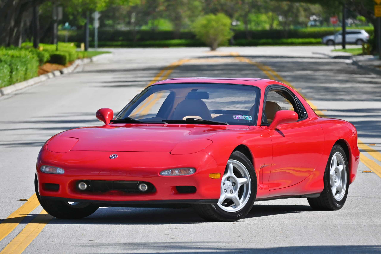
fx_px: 3810
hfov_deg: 5.7
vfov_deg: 3.8
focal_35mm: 360
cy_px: 127
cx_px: 190
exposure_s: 1/500
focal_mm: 240
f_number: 6.3
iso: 360
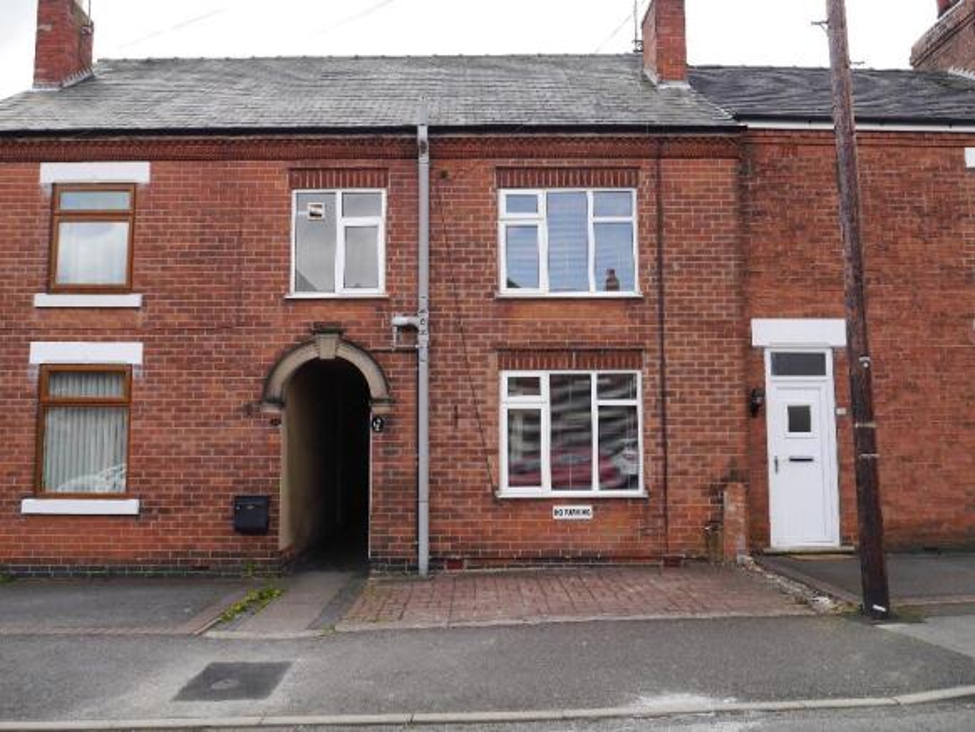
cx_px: 488
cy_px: 366
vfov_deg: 46.8
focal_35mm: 30
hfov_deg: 59.9
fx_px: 845
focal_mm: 15
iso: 160
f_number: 5.6
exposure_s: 1/250
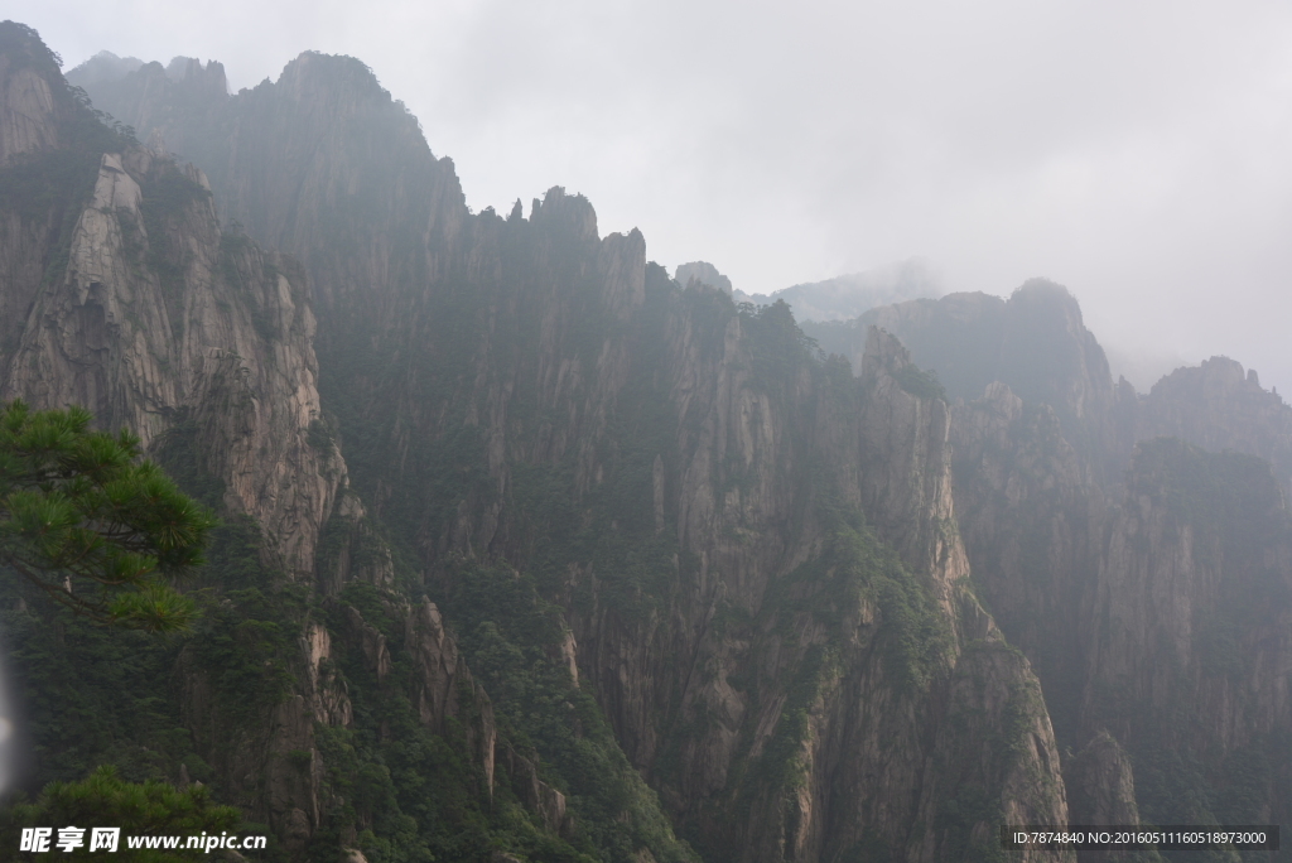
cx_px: 646
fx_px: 1185
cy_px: 432
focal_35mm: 33
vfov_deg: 40.0
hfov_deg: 57.2
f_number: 6.3
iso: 100
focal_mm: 22
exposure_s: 1/200
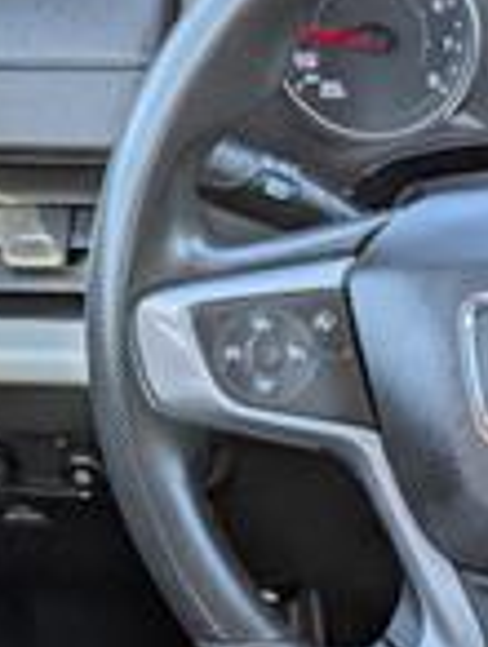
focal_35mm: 105
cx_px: 603
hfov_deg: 13.7
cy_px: 731
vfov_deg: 18.0
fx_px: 1968
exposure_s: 1/323
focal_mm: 6.9
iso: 82
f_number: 1.68
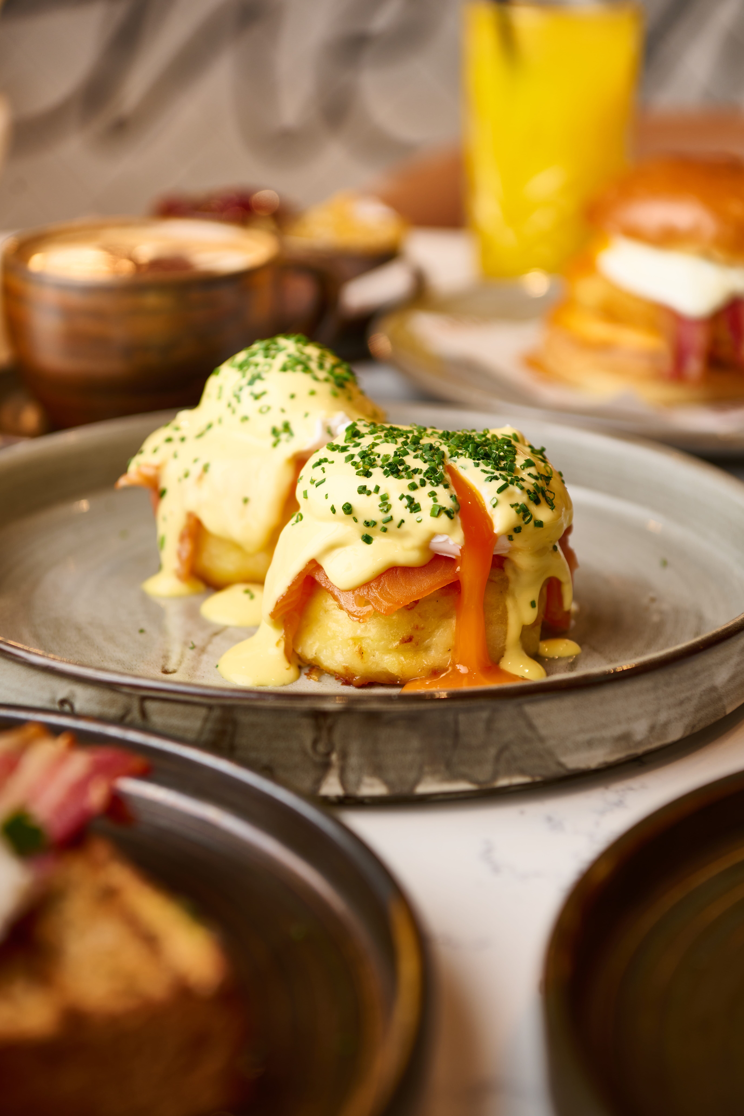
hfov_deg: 19.5
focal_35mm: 70
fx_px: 2170
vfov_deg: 28.8
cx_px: 372
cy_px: 558
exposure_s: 1/160
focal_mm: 70
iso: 80
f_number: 4.5
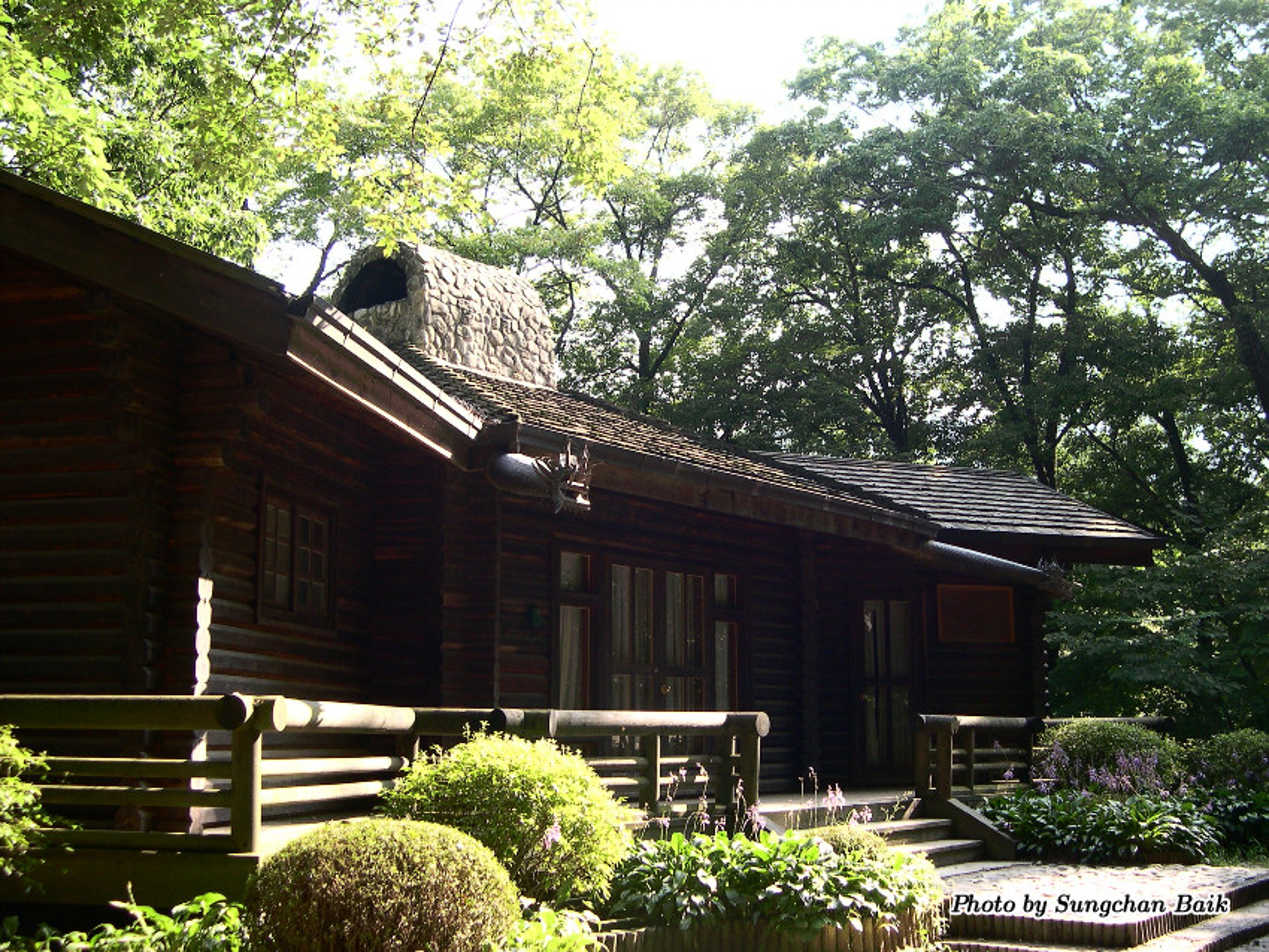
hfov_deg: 49.0
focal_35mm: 38
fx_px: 1393
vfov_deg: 37.7
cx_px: 634
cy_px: 476
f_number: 2.8
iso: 100
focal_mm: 8
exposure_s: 1/157
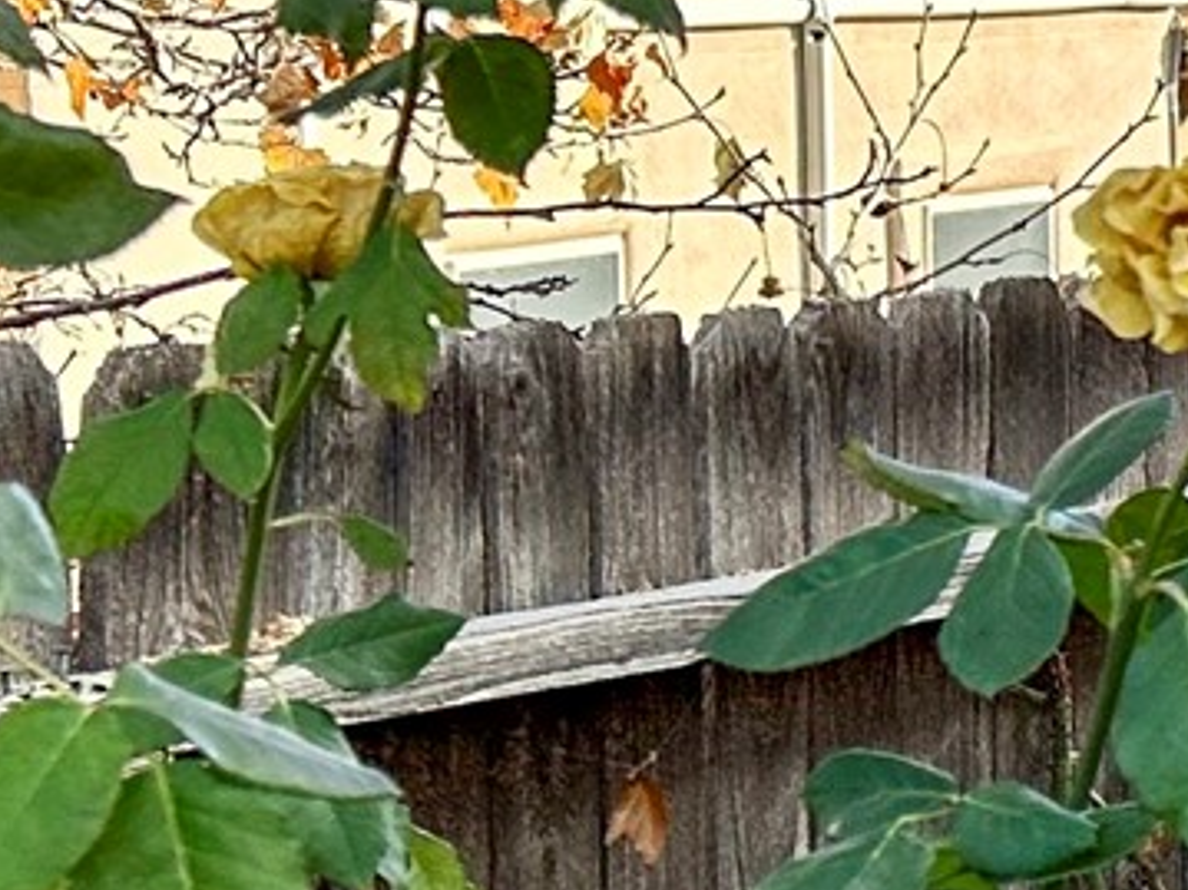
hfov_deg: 12.1
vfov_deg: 10.7
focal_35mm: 137
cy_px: 26
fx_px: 4700
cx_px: 2687
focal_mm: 6.9
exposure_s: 1/1500
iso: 80
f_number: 1.8
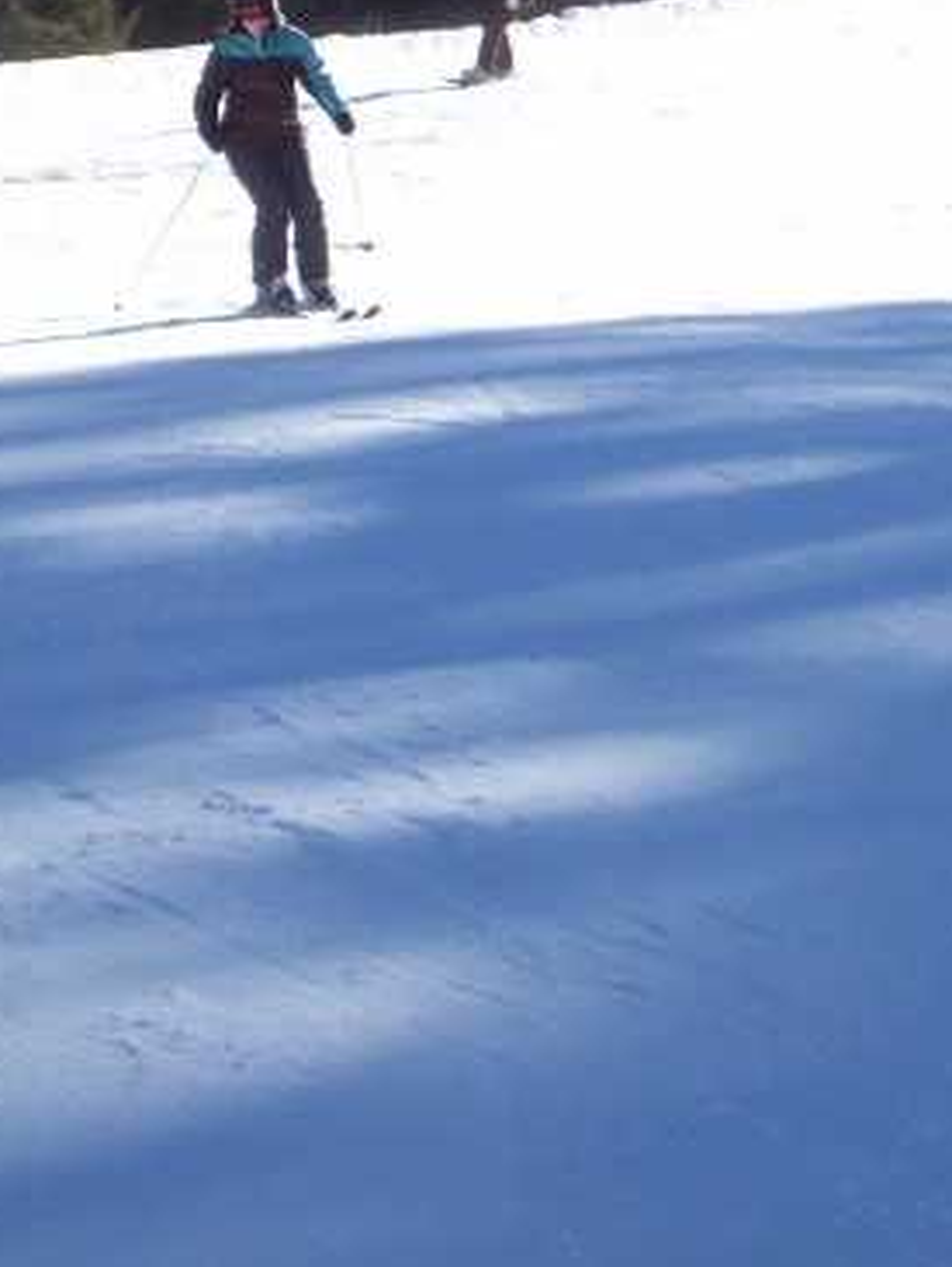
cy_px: 273
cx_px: 589
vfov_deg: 11.8
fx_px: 6117
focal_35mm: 167
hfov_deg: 8.9
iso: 80
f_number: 4.6
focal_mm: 16.8
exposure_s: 1/416
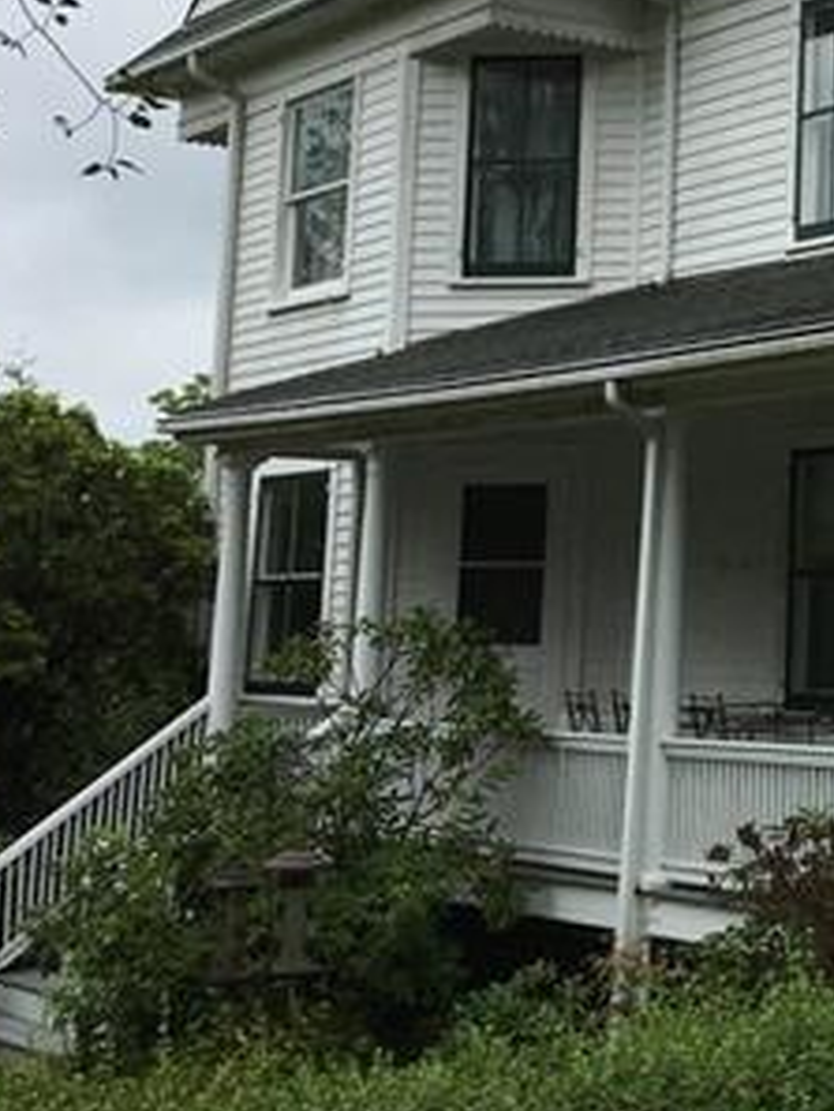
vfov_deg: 25.4
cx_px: 1025
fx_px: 2408
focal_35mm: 75
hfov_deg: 18.5
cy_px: 180
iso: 25
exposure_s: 1/1451
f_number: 2.2
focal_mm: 4.15
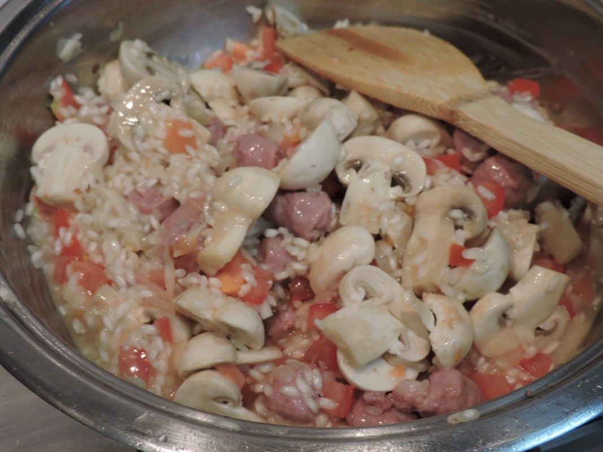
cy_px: 226
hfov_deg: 46.8
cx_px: 302
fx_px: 697
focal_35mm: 40
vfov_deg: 36.0
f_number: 3.3
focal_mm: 7.1
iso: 400
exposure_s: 1/40
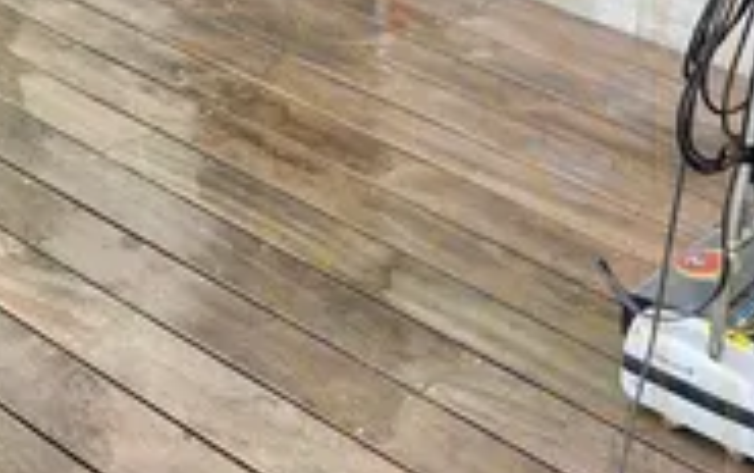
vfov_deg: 21.5
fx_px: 1234
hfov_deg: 32.5
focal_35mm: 60
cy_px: 363
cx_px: 662
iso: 32
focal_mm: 4.25
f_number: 1.8
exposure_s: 1/272
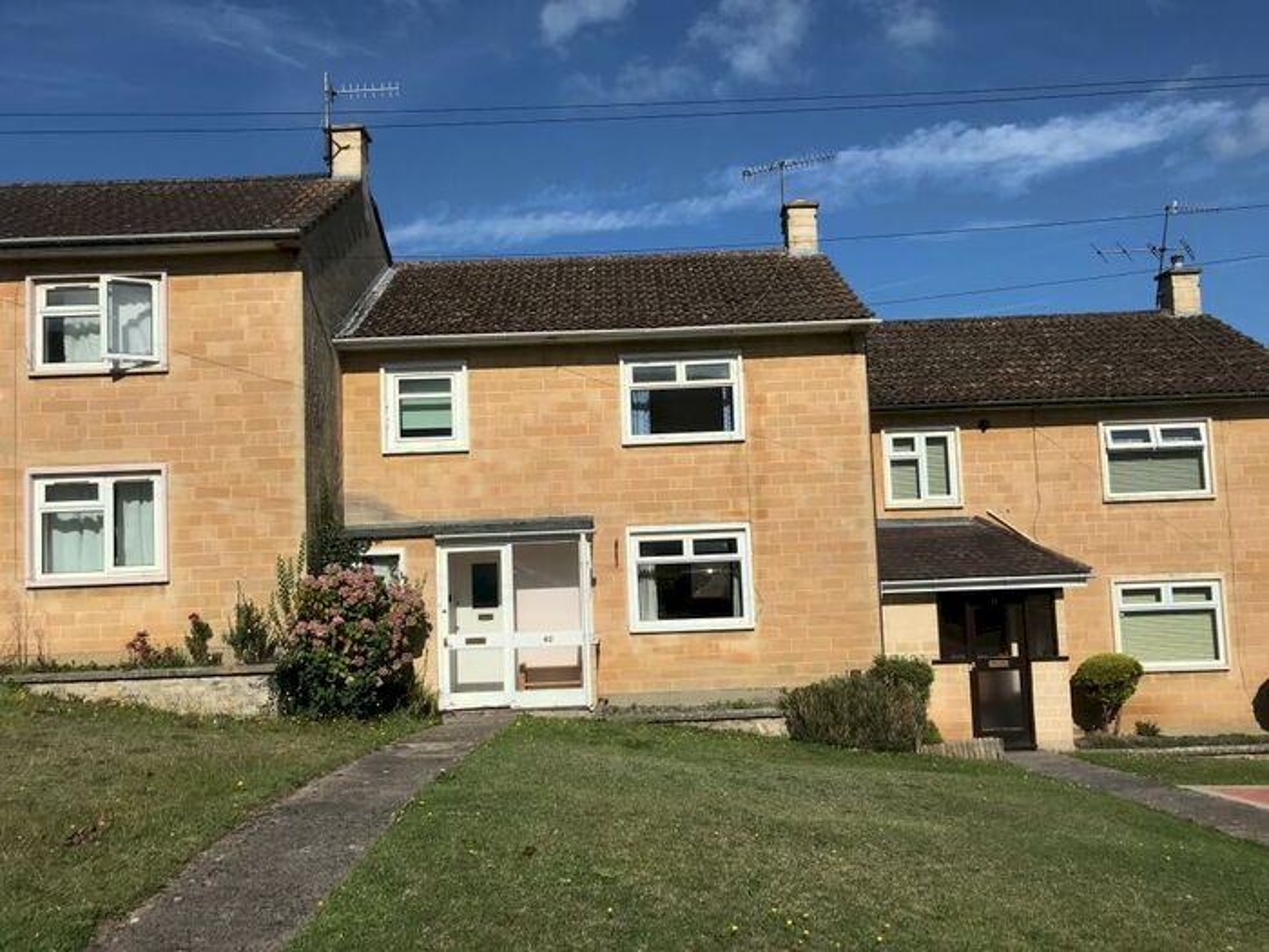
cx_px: 634
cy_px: 476
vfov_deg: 49.7
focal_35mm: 28
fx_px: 1026
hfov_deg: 63.4
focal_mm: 3.99
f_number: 1.8
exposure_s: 1/5051
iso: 20
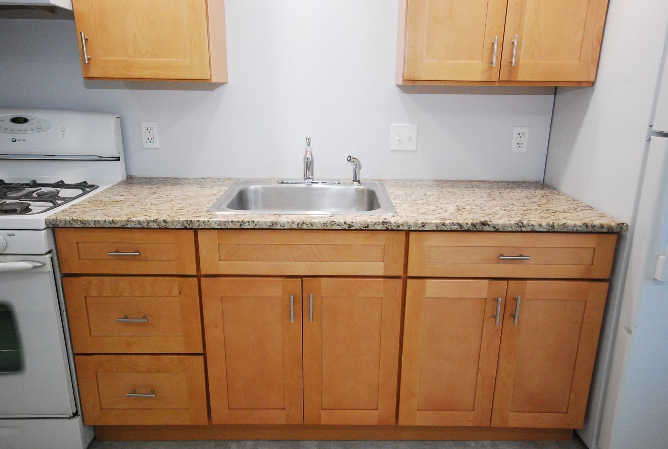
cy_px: 224
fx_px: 502
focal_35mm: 27
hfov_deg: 67.3
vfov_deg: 48.1
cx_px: 334
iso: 1600
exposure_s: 1/80
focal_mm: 18
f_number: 5.6
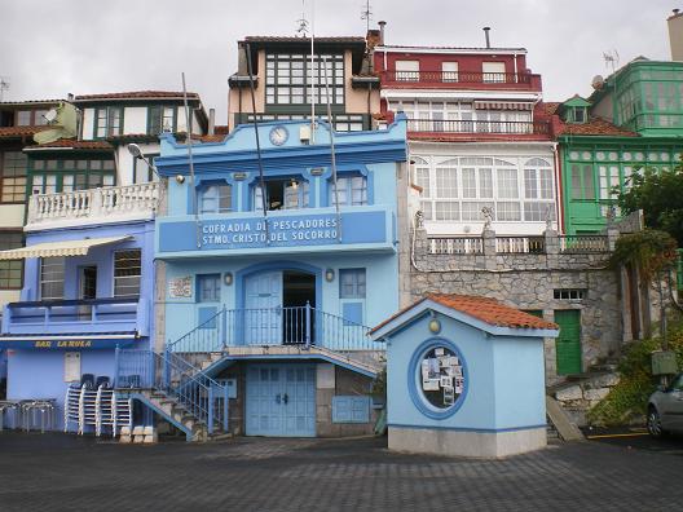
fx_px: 750
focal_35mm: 38
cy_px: 256
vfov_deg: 37.7
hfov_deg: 49.0
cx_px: 342
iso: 64
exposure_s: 1/160
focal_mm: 6.3
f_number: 4.6
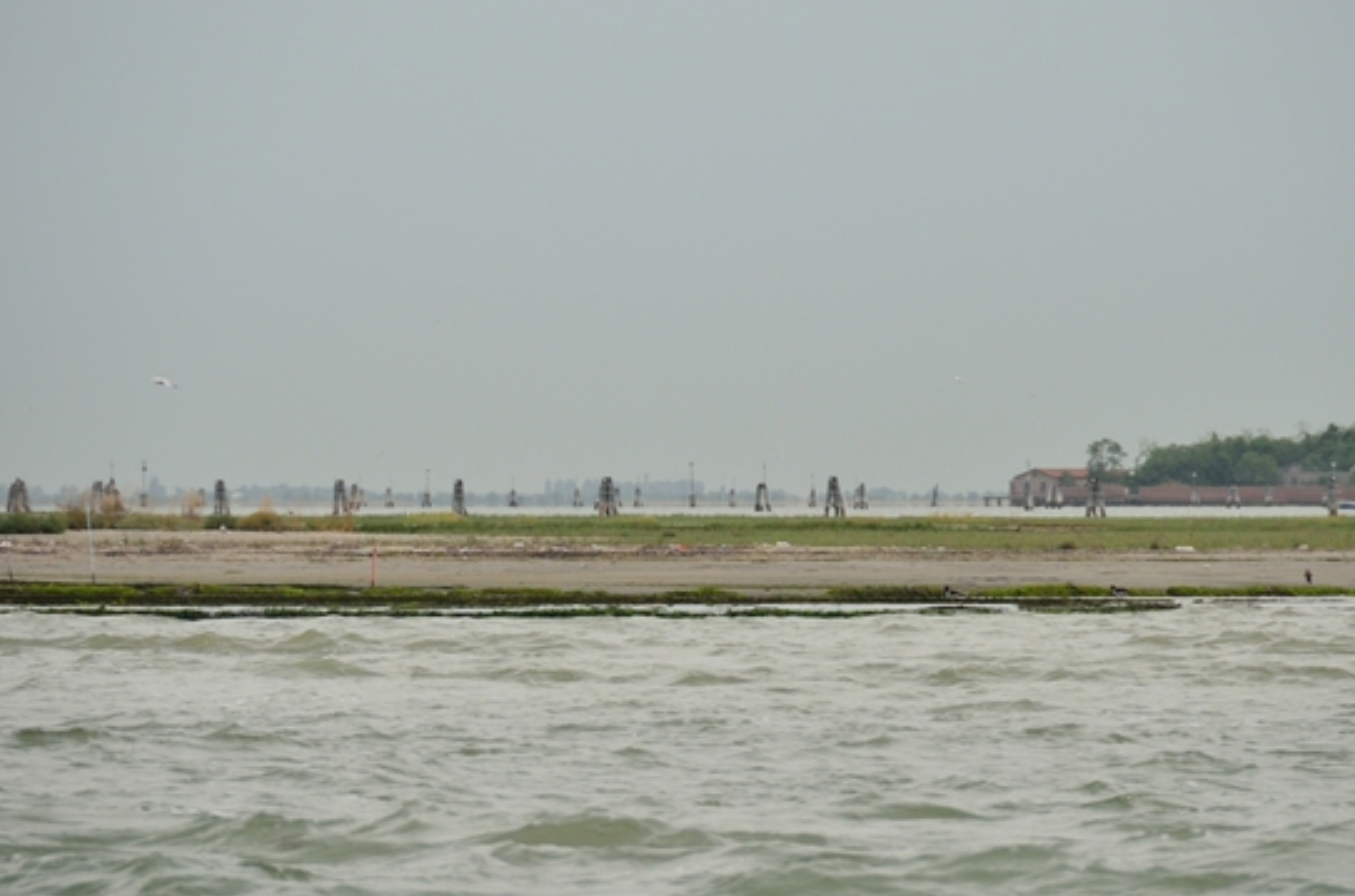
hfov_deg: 5.3
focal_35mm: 387
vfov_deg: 3.5
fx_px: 14528
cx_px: 764
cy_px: 403
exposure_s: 1/500
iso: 100
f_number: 5.6
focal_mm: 200
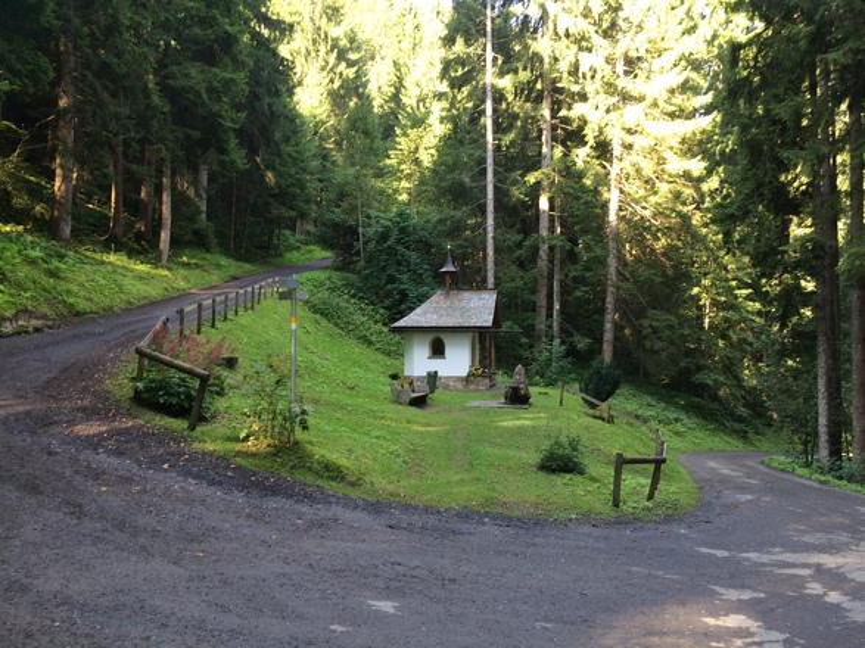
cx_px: 432
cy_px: 324
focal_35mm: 29
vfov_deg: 48.2
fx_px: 725
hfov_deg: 61.7
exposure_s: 1/50
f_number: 2.2
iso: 40
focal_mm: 4.15
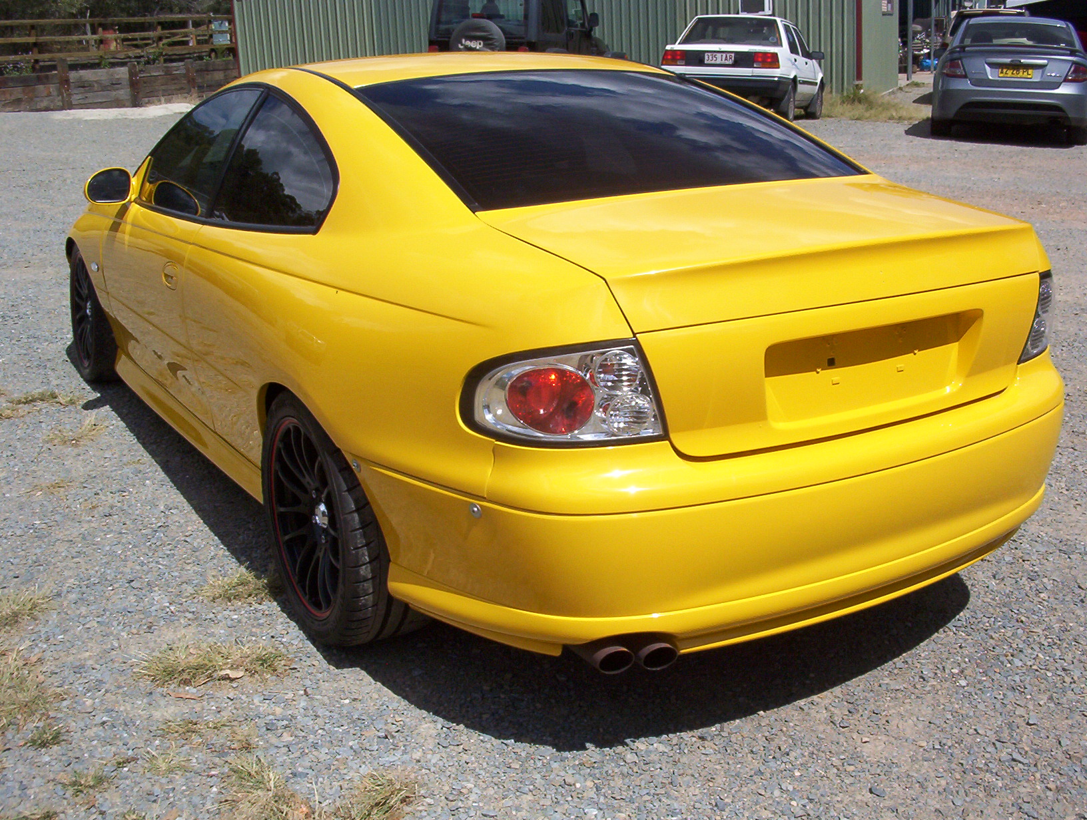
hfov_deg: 47.8
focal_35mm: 39
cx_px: 544
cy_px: 410
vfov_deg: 37.0
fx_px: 1228
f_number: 8
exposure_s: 1/1000
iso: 100
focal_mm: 6
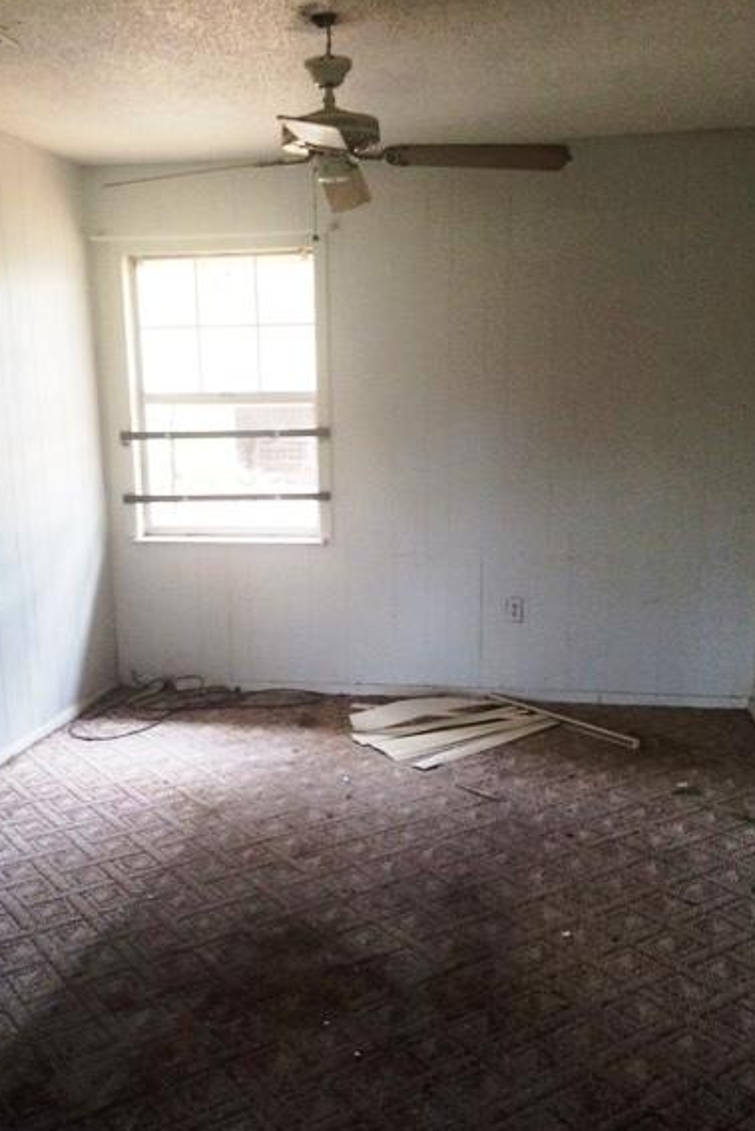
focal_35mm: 34
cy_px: 627
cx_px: 353
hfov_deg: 38.9
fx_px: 1069
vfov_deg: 55.7
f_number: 2.2
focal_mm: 4.15
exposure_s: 1/30
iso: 125
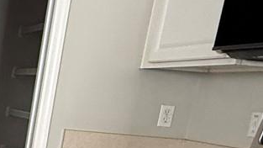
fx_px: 544
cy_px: 200
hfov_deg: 20.9
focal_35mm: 78
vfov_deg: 14.7
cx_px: -178
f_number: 2.2
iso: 320
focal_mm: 2.22
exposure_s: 1/99
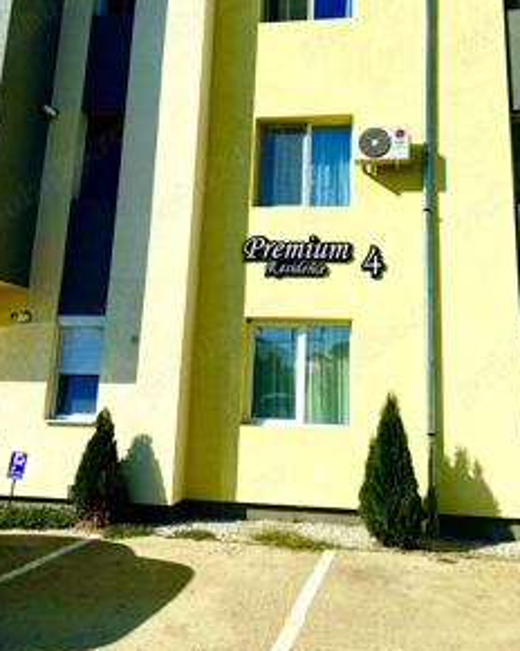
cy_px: 213
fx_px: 673
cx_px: 291
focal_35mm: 35
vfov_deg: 50.5
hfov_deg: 42.2
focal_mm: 4.25
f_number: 1.8
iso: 32
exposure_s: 1/5495
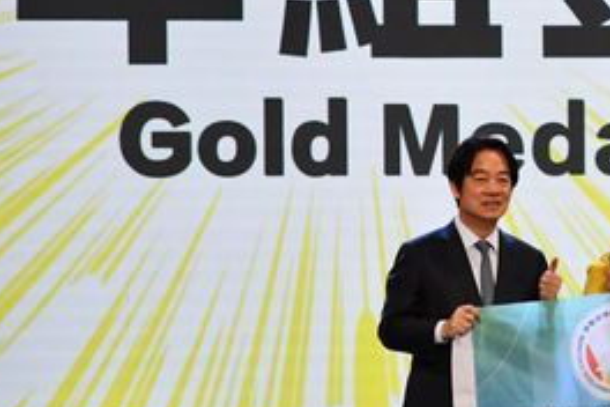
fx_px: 8082
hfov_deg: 4.3
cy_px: 86
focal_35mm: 477
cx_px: 619
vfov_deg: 2.9
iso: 2500
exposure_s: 1/250
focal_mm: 140
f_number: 5.6
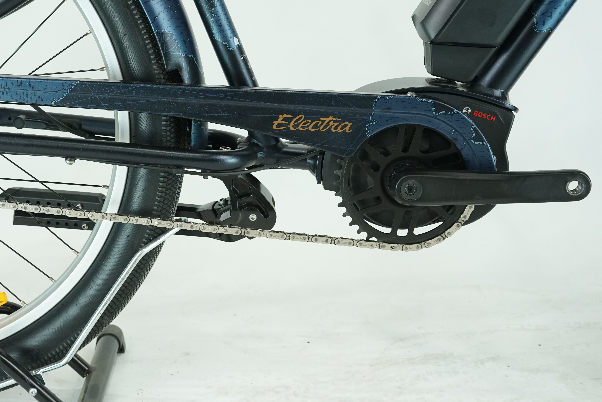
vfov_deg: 22.6
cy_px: 163
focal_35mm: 60
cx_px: 201
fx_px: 1003
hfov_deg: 33.1
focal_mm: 44
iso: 1600
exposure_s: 1/200
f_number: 5.6
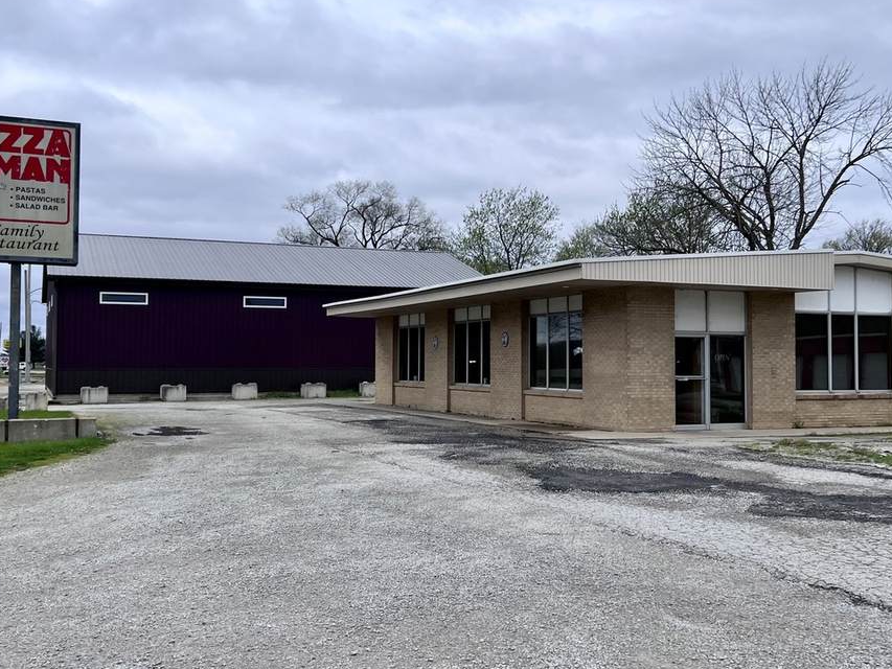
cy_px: 321
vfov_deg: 36.8
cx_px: 452
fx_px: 1005
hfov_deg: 47.9
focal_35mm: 39
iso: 50
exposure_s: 1/1972
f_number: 1.5
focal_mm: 5.7
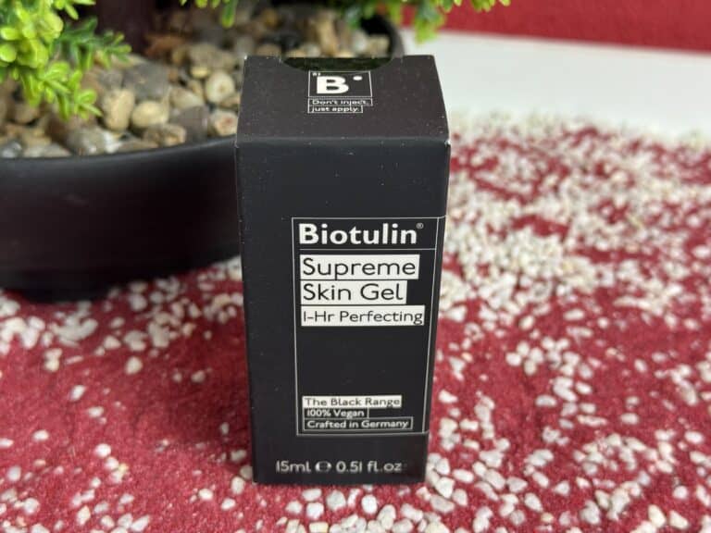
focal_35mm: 48
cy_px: 266
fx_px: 986
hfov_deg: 39.7
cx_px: 356
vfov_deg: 30.3
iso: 80
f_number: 1.78
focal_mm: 6.76
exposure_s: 1/50
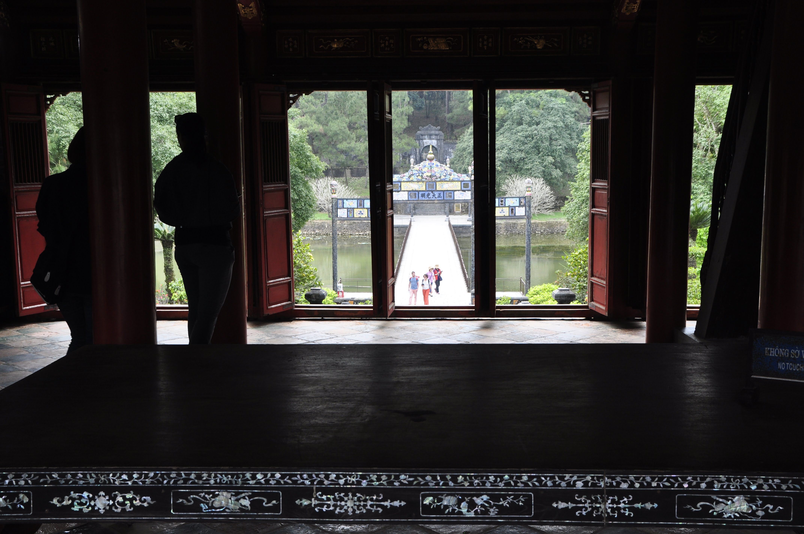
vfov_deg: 34.1
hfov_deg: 49.6
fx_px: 870
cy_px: 267
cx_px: 402
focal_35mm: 39
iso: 320
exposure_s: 1/60
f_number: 8
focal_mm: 26
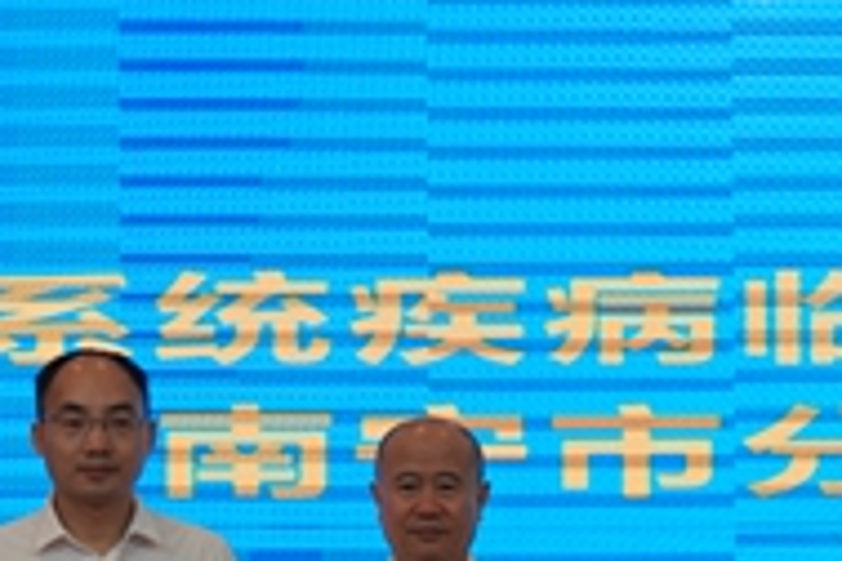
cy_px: 730
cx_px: 802
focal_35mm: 152
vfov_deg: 8.9
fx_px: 3555
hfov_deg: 13.4
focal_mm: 40
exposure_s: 1/160
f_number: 4
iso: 500
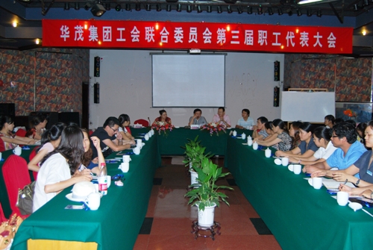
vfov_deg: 38.5
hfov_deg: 55.0
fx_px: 358
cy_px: 125
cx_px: 186
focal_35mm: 34
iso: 200
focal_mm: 23
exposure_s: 1/60
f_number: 3.8
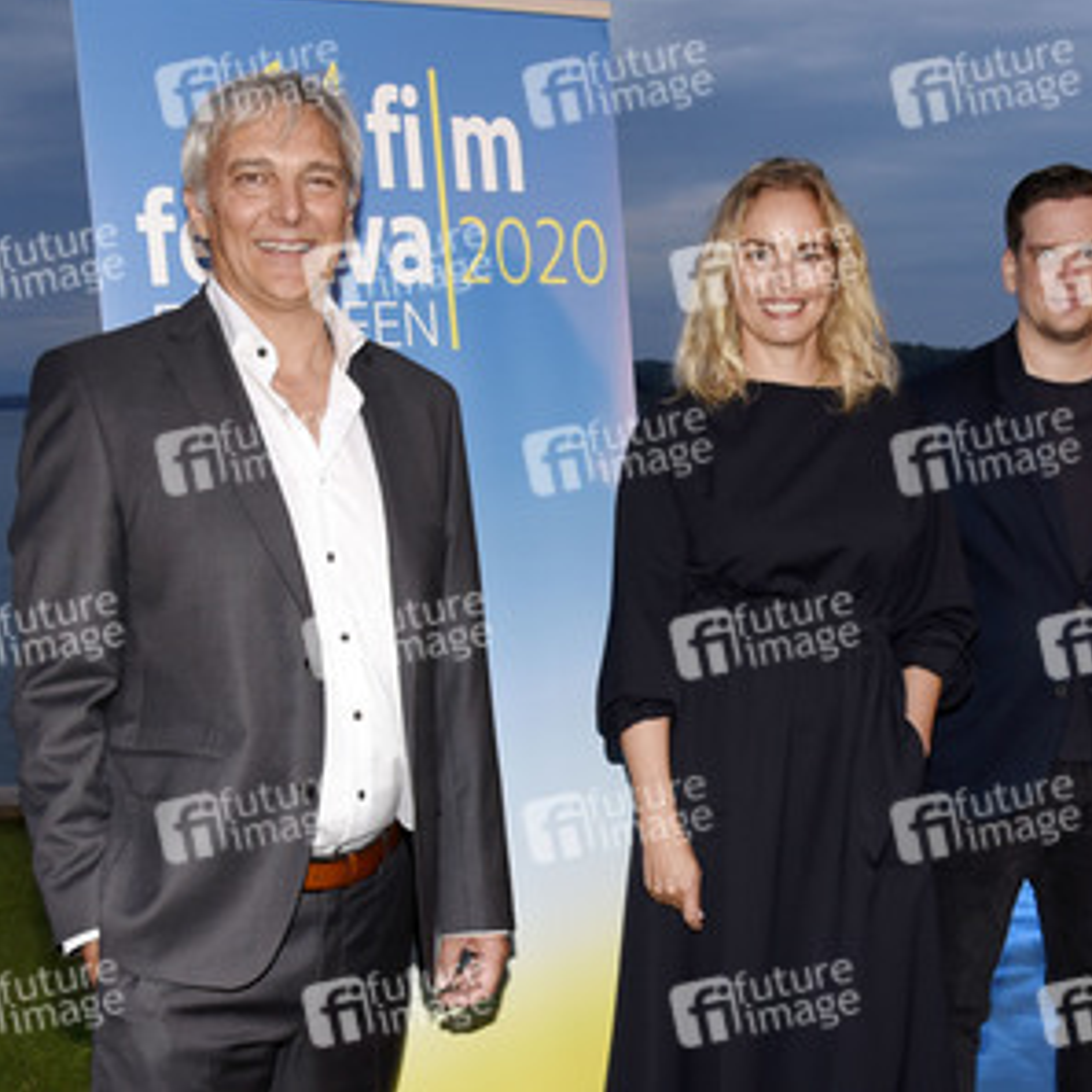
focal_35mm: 31
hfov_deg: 52.1
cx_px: 667
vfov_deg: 52.5
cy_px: 544
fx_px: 1106
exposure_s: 1/160
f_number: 6.3
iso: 1000
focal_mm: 24
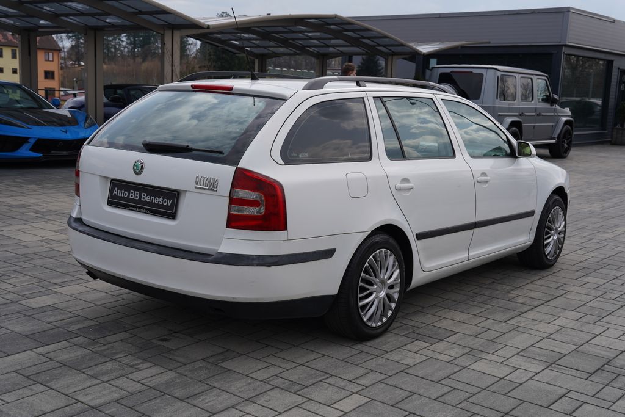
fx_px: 764
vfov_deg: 30.5
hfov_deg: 44.5
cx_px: 312
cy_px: 208
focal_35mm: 44
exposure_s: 1/320
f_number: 7.1
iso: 100
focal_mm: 44
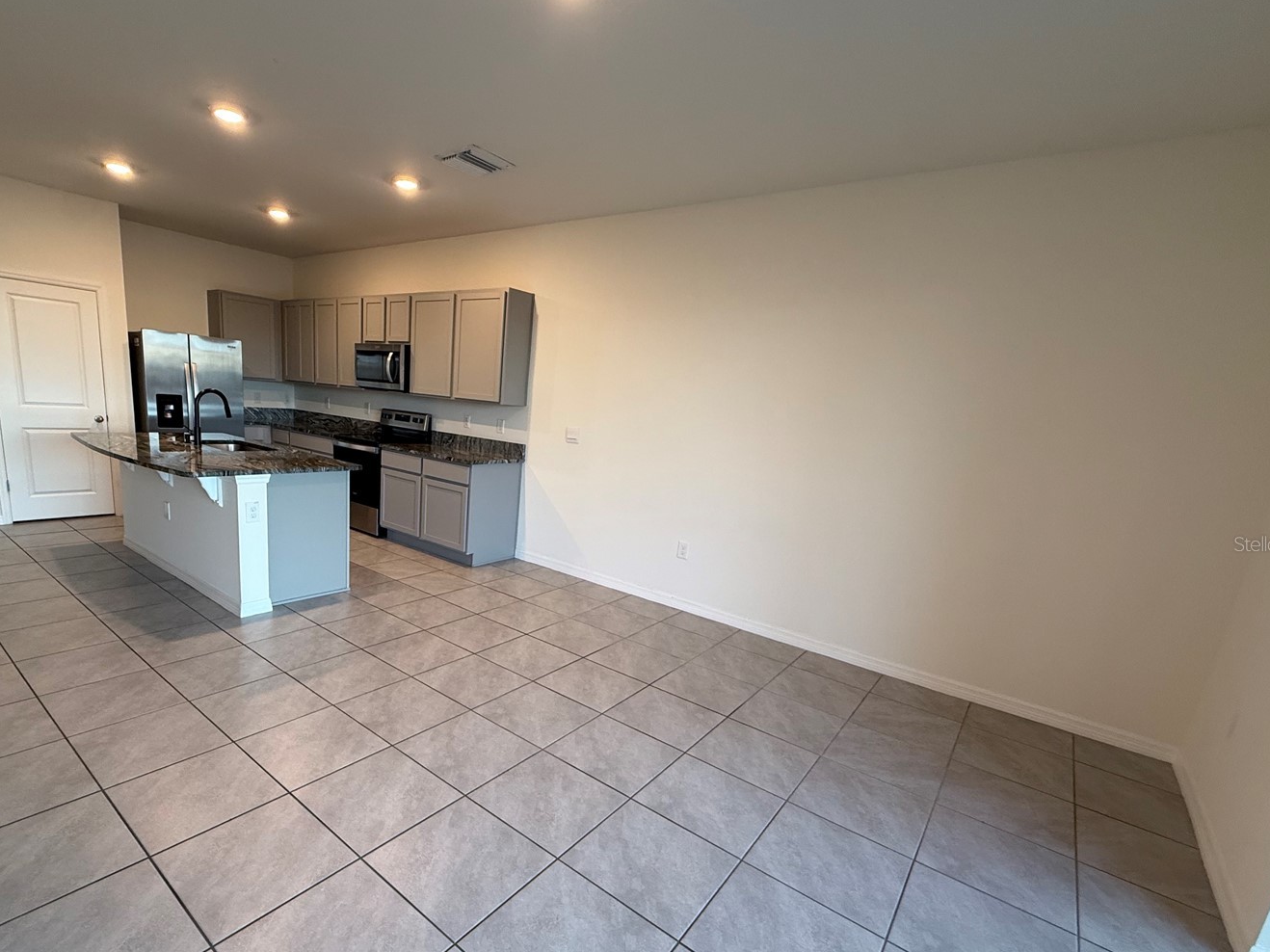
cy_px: 543
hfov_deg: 90.6
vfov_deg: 74.3
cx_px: 554
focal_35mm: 17
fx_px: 624
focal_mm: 2.22
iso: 200
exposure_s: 1/60
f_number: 2.2
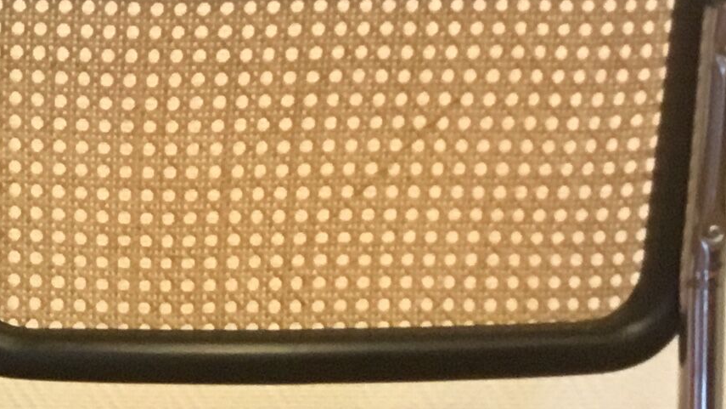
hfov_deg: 16.0
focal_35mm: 129
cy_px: 526
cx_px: -127
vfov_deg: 9.2
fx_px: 2483
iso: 160
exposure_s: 1/33
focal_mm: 3.3
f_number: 2.4
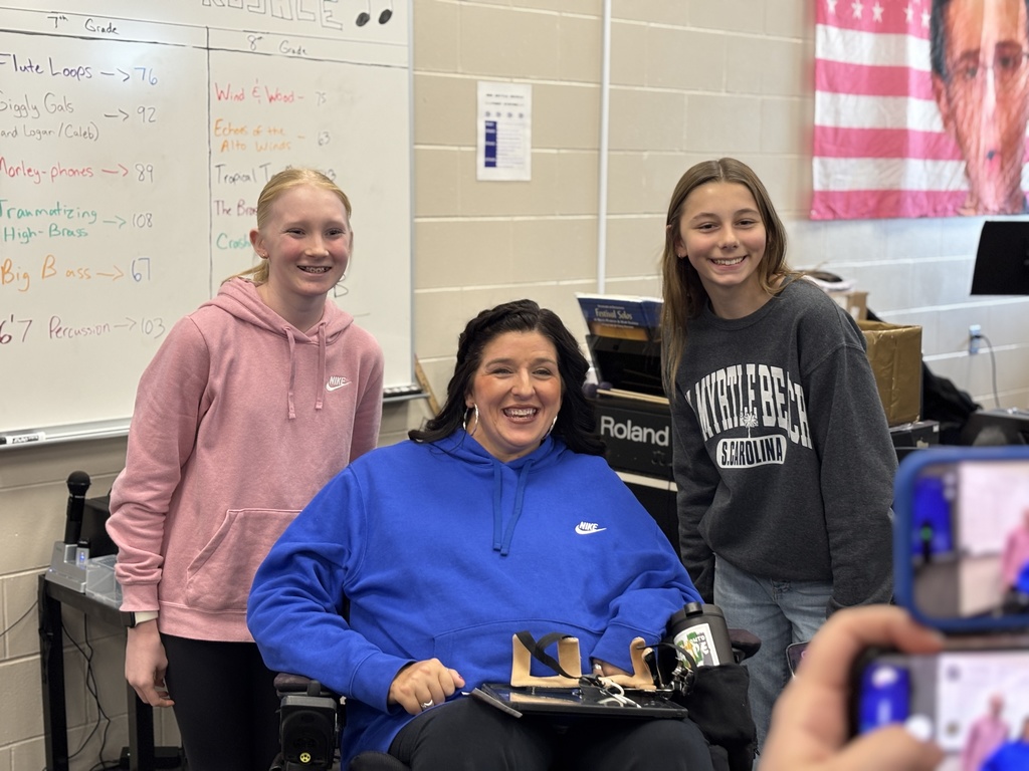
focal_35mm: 52
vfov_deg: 28.0
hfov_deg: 36.8
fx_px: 1546
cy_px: 386
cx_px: 514
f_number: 1.6
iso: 125
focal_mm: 5.96
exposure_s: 1/60
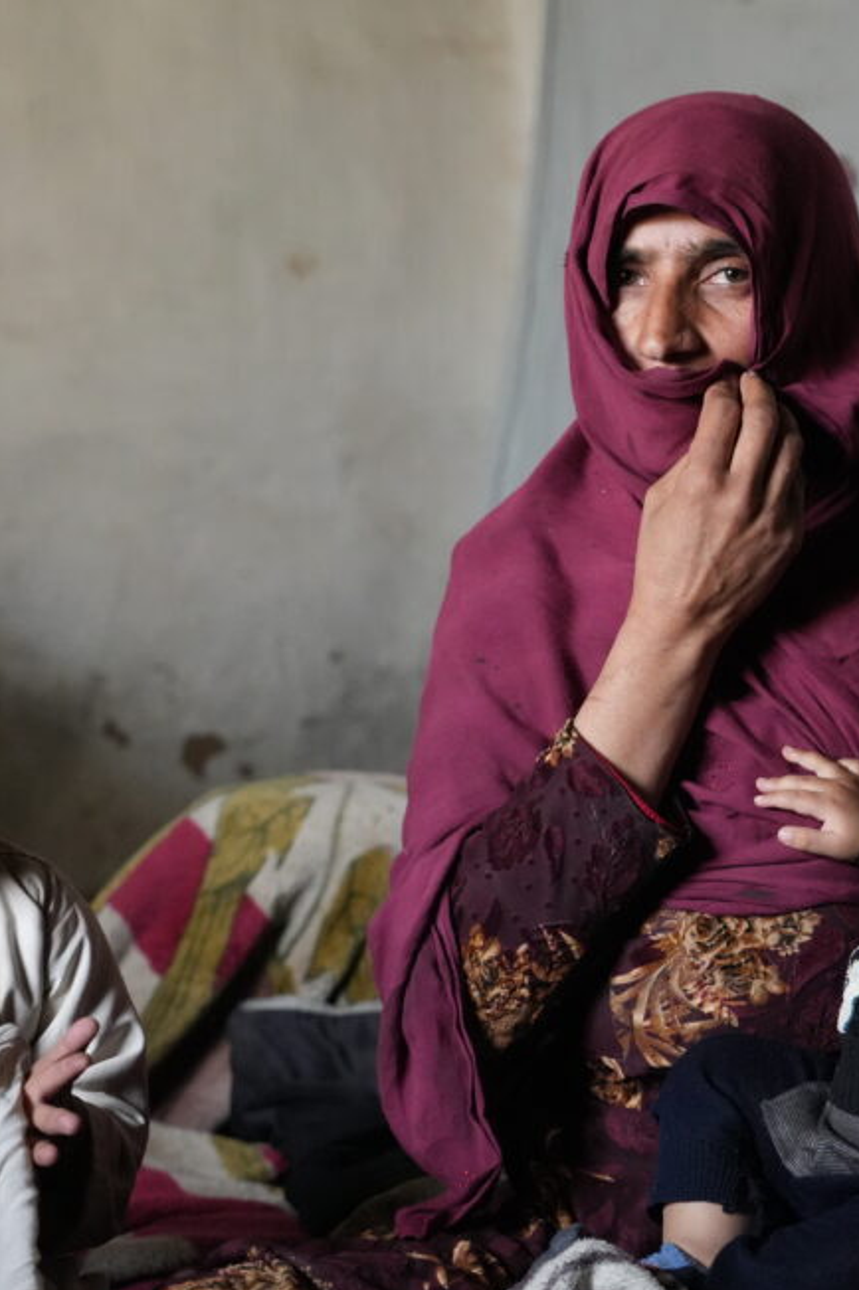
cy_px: 660
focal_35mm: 99
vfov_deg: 20.6
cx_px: 532
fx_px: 3547
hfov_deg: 13.8
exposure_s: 1/160
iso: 6400
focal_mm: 63
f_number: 4
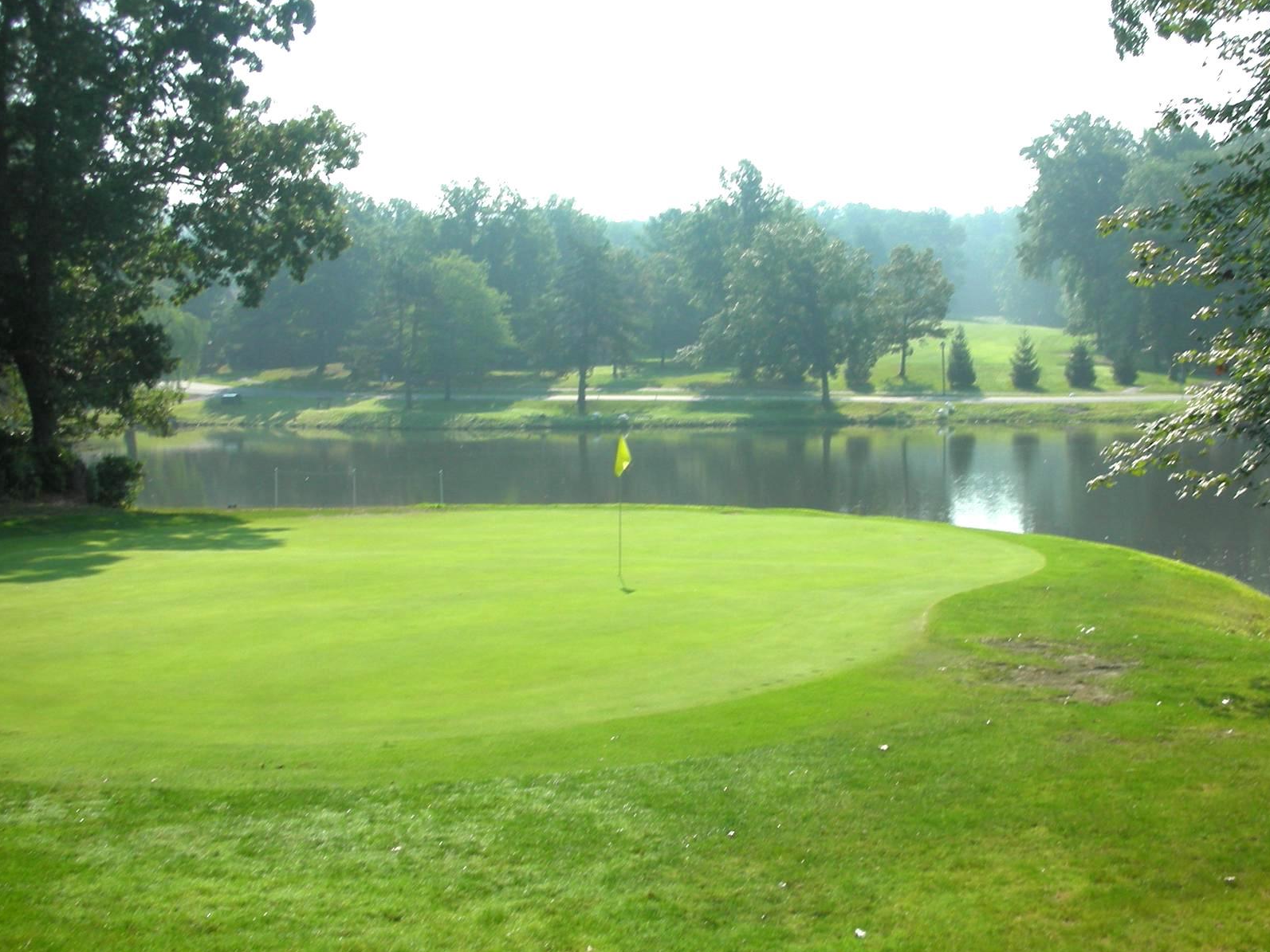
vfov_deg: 32.2
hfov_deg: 42.0
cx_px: 712
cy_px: 477
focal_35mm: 45
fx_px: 1651
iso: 50
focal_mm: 5.8
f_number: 8.5
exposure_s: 1/65.2
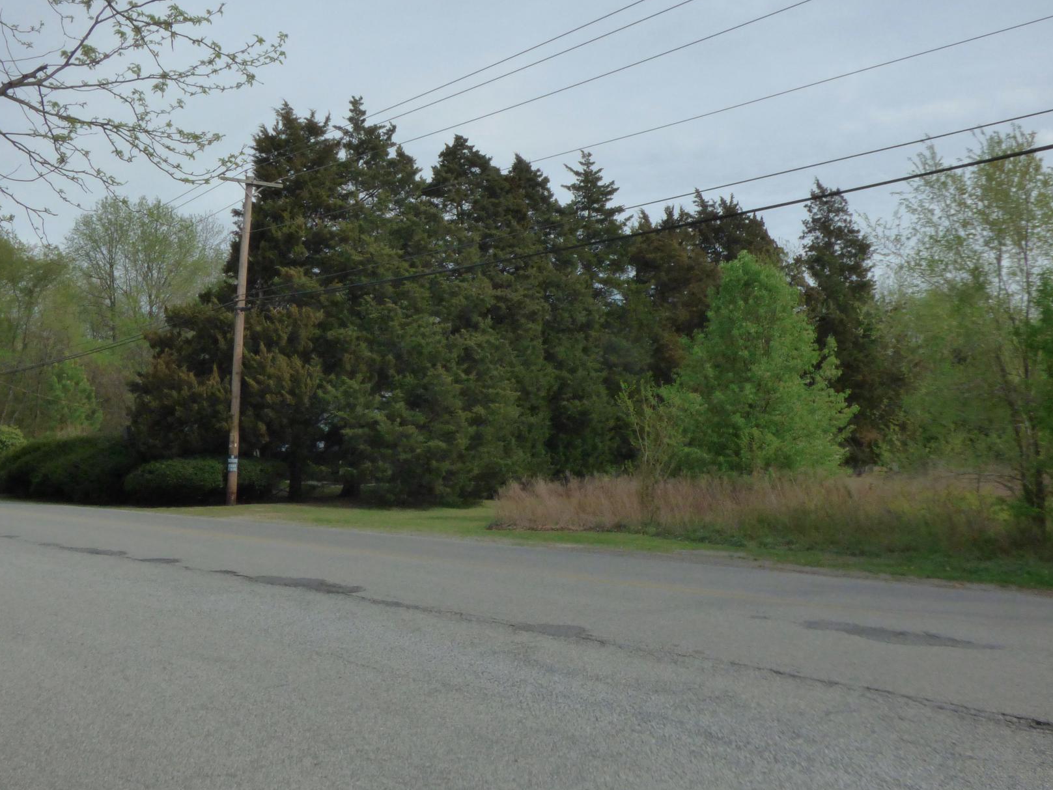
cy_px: 296
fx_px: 1156
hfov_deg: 48.8
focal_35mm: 38
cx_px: 453
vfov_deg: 37.5
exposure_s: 1/1600
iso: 400
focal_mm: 5.29
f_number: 5.6
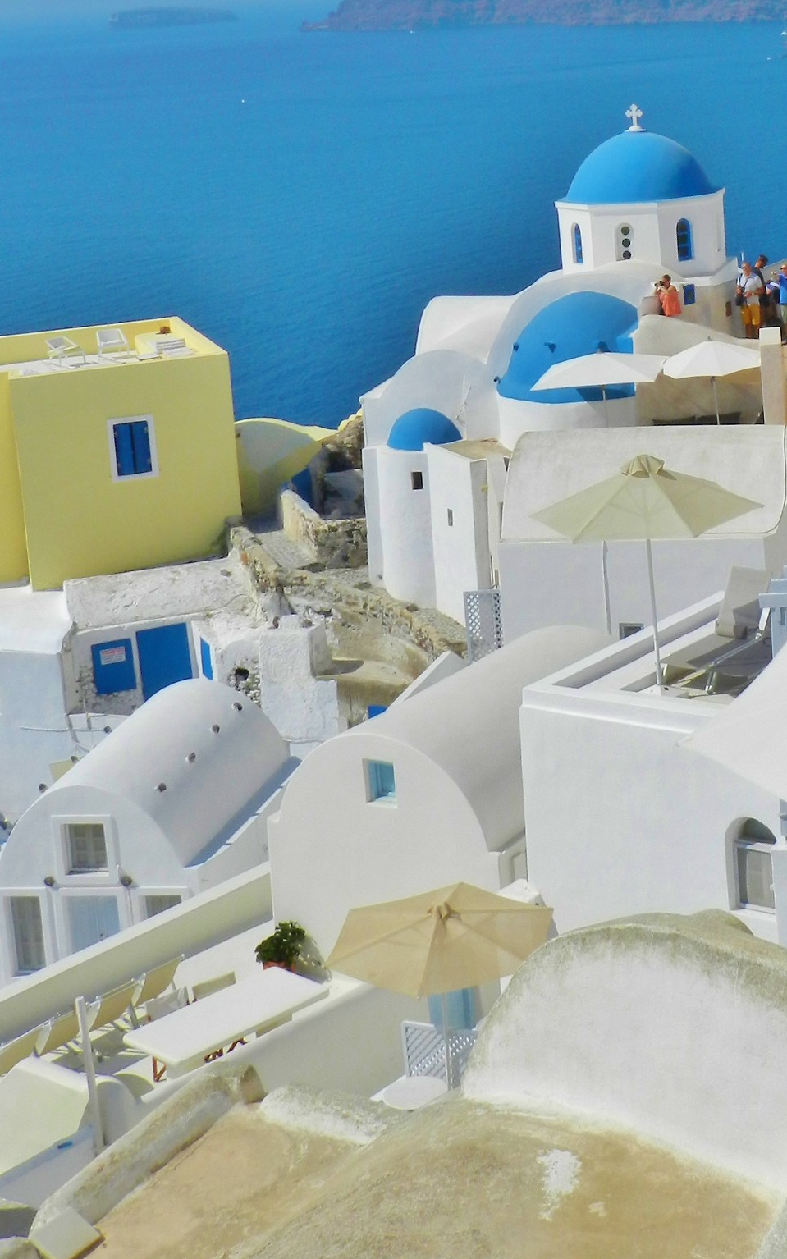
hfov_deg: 20.3
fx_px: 2162
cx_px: 698
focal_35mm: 63
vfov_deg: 31.7
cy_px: 277
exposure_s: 1/1000
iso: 160
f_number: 7.1
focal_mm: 6.7
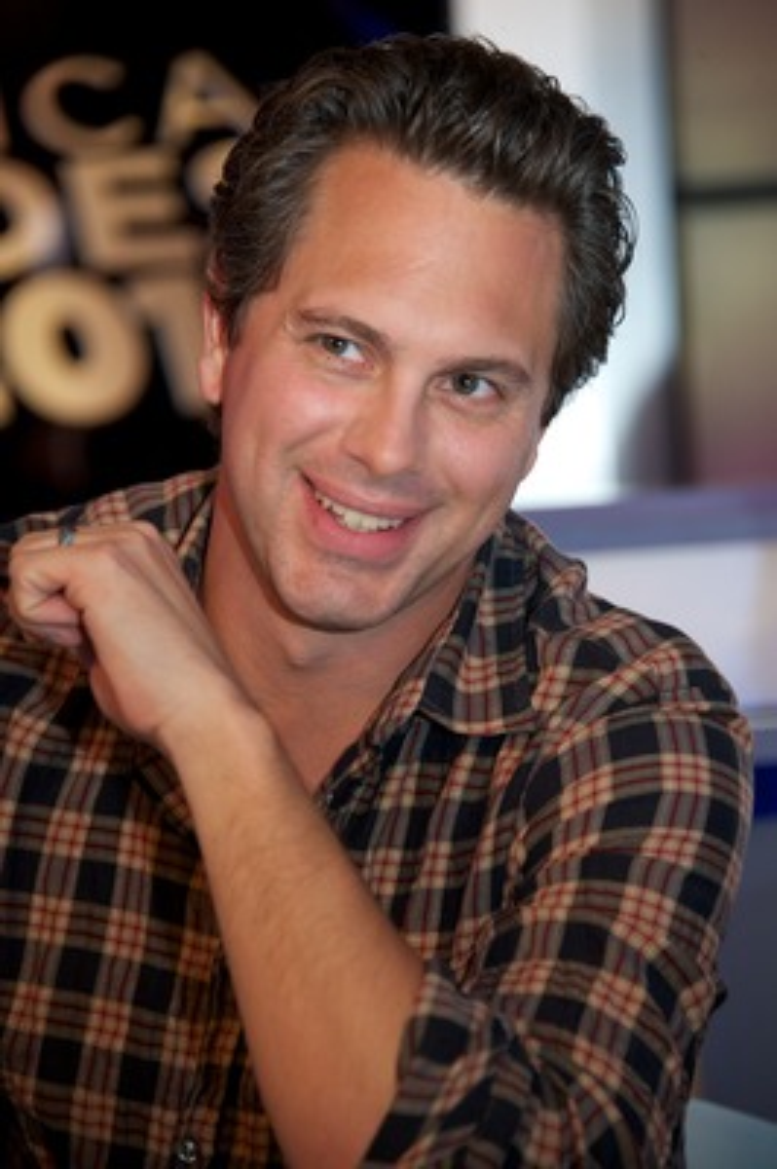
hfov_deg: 7.6
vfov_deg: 11.4
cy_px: 584
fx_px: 5837
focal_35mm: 180
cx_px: 388
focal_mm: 180
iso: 1000
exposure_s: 1/60
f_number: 5.6
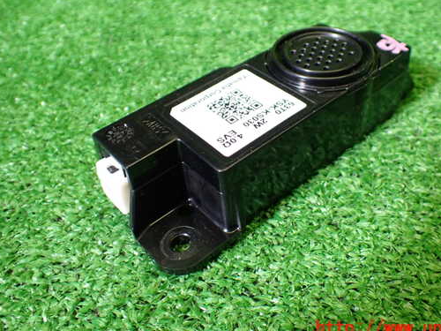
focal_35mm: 36
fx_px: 459
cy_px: 141
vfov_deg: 39.6
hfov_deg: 51.2
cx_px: 250
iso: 320
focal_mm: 5.4
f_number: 2.3
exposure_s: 1/125
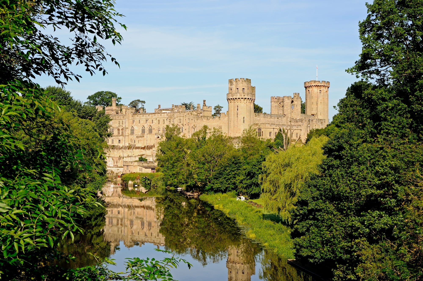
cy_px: 140
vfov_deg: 22.6
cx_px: 212
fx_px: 704
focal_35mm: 60
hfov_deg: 33.4
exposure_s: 1/350
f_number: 9.5
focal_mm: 40
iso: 200
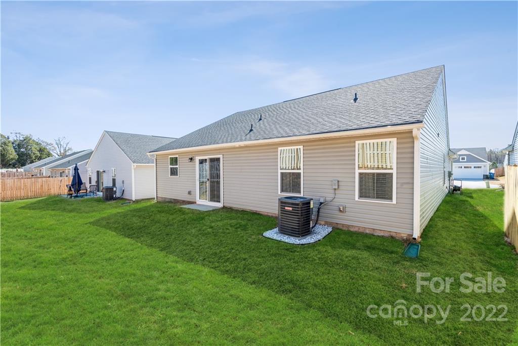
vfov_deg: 73.8
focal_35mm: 16
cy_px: 173
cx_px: 259
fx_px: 230
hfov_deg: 96.7
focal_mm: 16
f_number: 11
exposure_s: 1/80
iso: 200
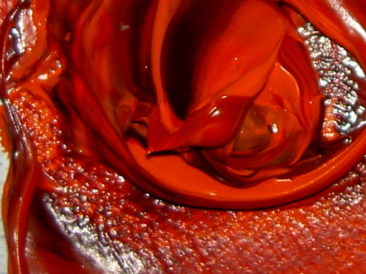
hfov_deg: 10.4
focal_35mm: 189
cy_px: -9
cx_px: 327
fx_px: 1999
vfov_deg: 7.8
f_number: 2.8
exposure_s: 1/60
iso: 50
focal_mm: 8
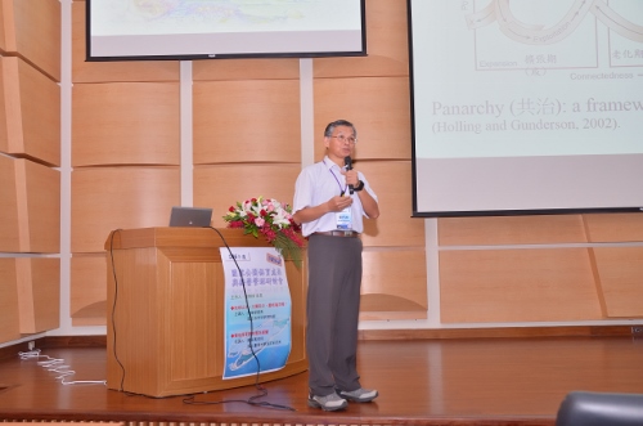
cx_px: 322
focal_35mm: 39
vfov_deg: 34.1
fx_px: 695
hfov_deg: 49.6
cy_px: 213
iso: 400
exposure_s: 1/60
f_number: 4
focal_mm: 26
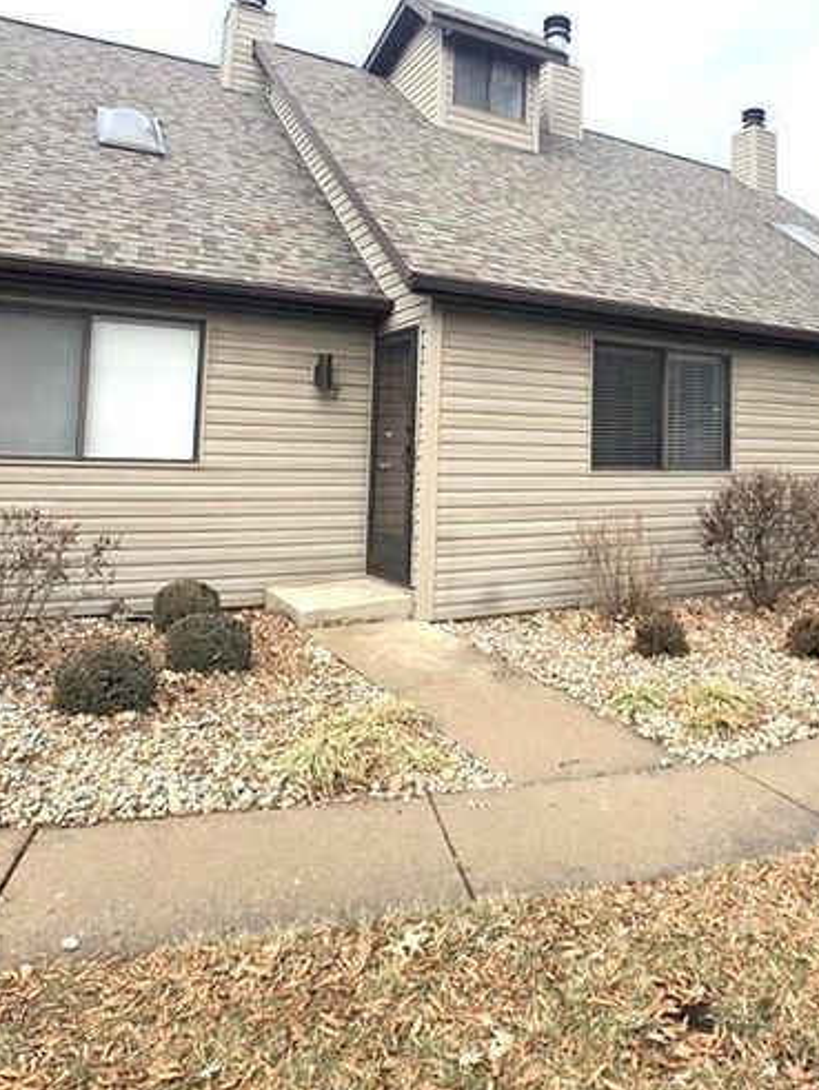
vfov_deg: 48.4
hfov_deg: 37.3
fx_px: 1197
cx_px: 548
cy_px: 396
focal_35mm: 38
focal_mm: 4
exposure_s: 1/395
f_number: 1.8
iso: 20
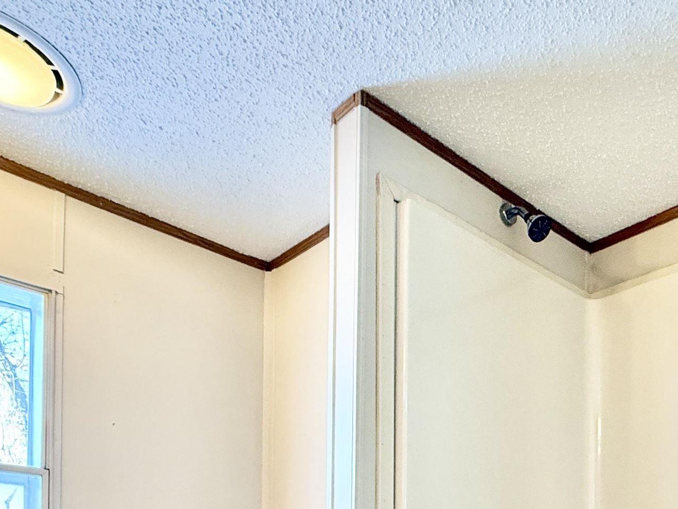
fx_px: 666
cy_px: 591
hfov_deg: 51.3
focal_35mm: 34
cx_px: 520
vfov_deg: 34.6
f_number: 2.2
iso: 200
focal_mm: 2.22
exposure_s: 1/60
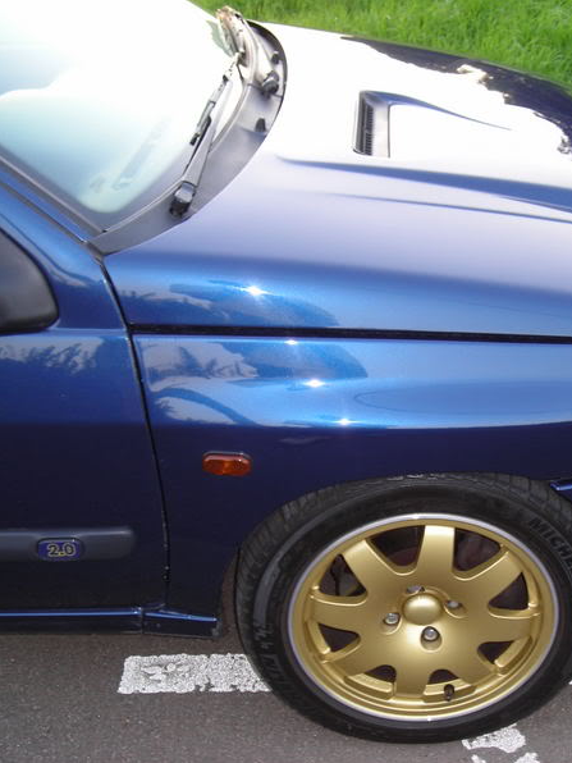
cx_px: 366
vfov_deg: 37.5
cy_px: 383
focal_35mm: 51
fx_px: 1124
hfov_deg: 28.4
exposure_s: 1/6.7
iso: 50
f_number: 3.2
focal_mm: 6.3
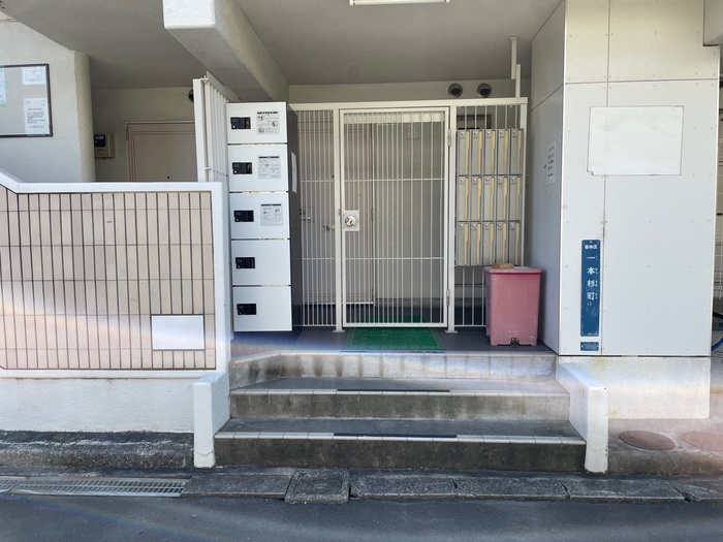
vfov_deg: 53.1
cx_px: 362
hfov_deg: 67.3
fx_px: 543
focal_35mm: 26
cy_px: 271
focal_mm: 4.2
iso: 32
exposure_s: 1/694
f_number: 1.6
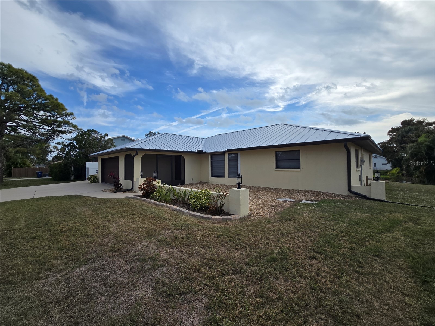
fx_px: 163
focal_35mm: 13
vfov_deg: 89.9
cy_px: 163
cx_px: 218
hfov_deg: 106.2
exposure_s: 1/2378
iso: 50
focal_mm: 2.2
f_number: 2.2
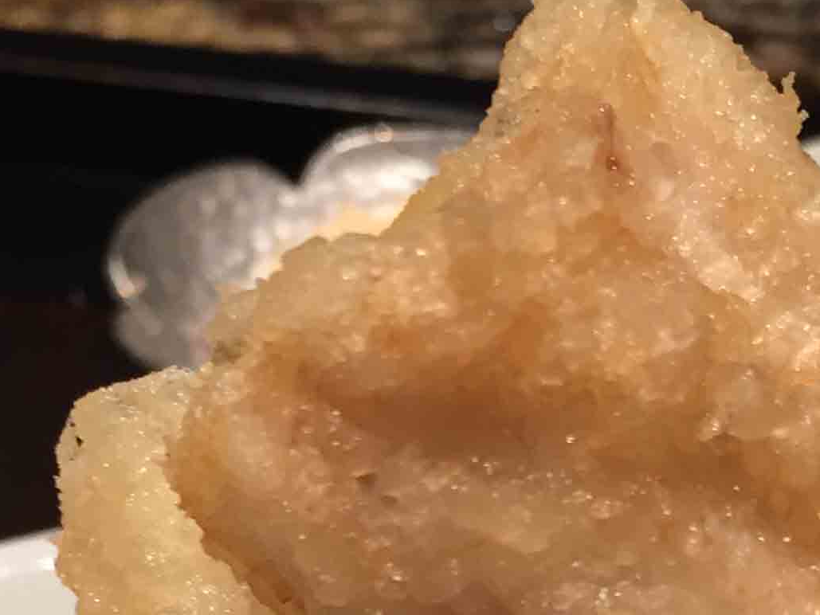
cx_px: 572
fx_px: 2180
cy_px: 895
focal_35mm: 92
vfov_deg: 15.0
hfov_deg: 21.2
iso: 80
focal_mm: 4.15
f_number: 2.2
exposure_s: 1/33
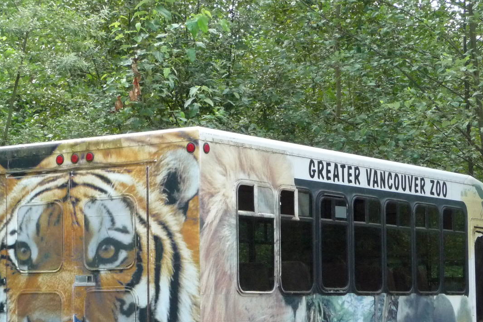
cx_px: 232
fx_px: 1409
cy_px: 264
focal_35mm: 105
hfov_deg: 19.5
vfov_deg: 13.0
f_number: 4.5
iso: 400
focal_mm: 11.3
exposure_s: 1/250
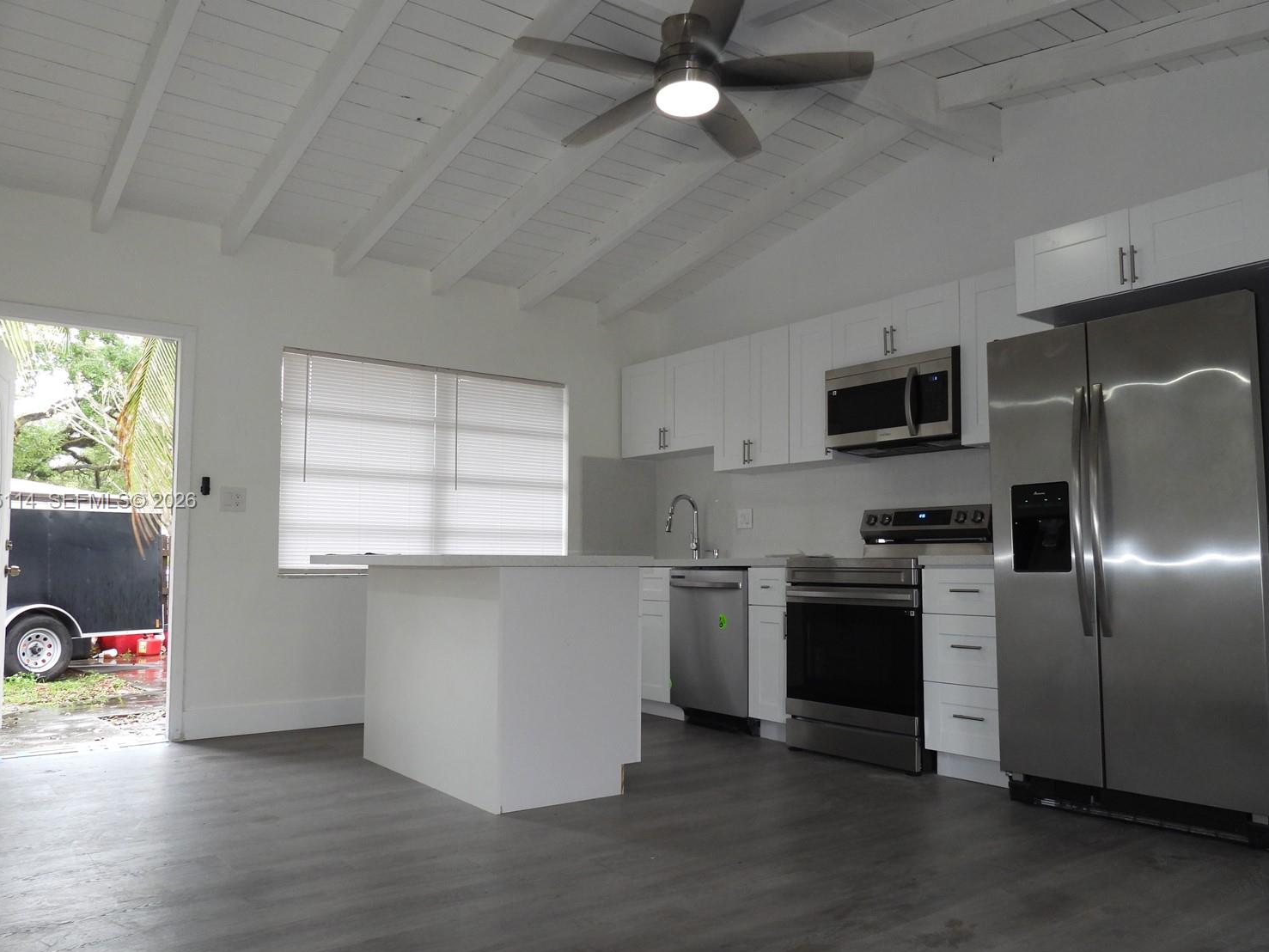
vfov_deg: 53.0
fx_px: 953
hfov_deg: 67.3
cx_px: 616
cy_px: 502
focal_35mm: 26
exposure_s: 1/30
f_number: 2.8
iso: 200
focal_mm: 4.3
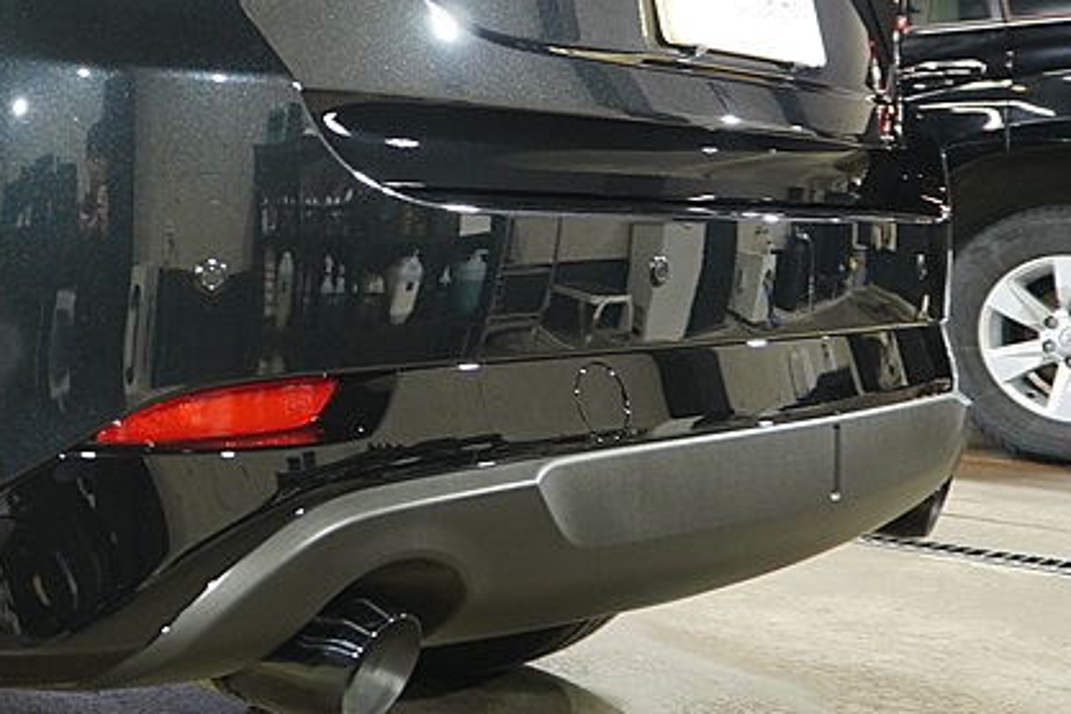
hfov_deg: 30.8
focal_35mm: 59
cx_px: -67
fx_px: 1755
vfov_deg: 22.4
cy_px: 53
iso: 640
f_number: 3.5
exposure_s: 1/30
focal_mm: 16
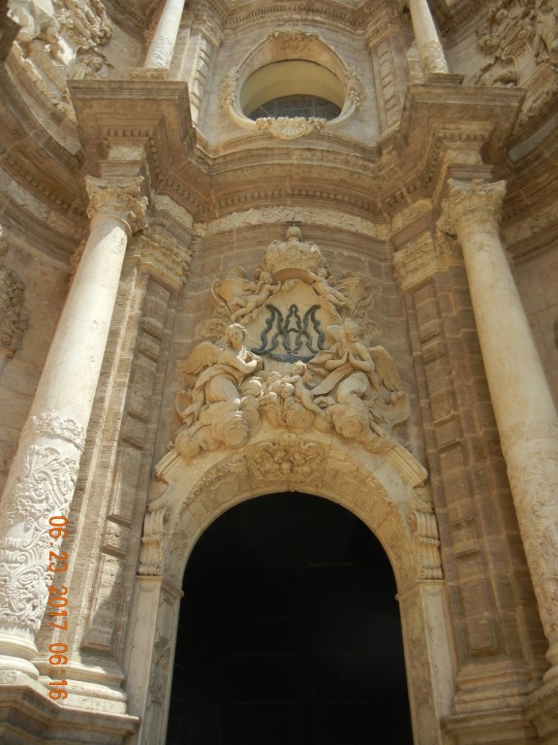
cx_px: 279
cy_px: 372
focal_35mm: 30
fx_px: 645
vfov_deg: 60.0
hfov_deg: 46.8
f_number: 3.5
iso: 160
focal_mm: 5.4
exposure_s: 1/857
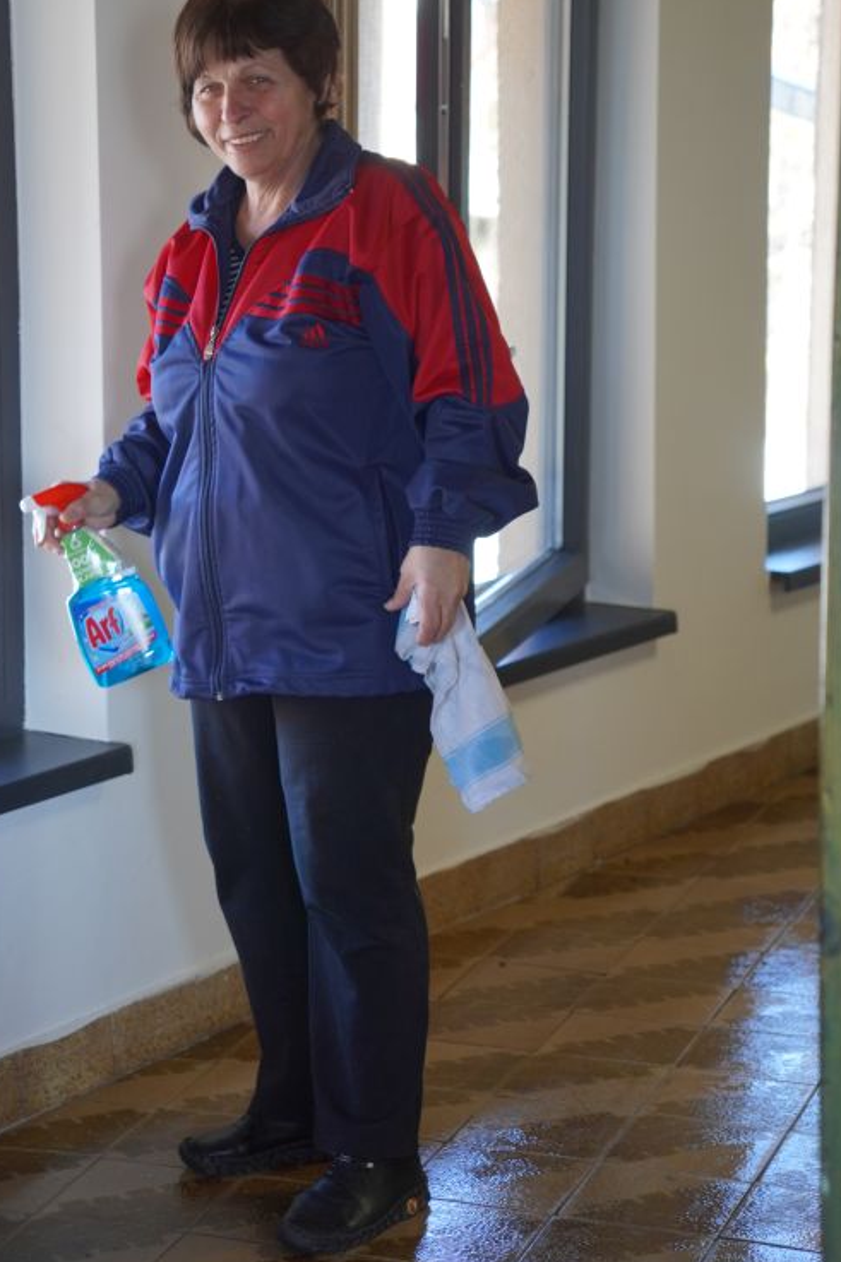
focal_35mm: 90
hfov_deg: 15.1
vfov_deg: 22.5
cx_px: 349
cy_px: 510
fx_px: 3171
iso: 500
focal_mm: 44.9
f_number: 2.8
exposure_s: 1/200
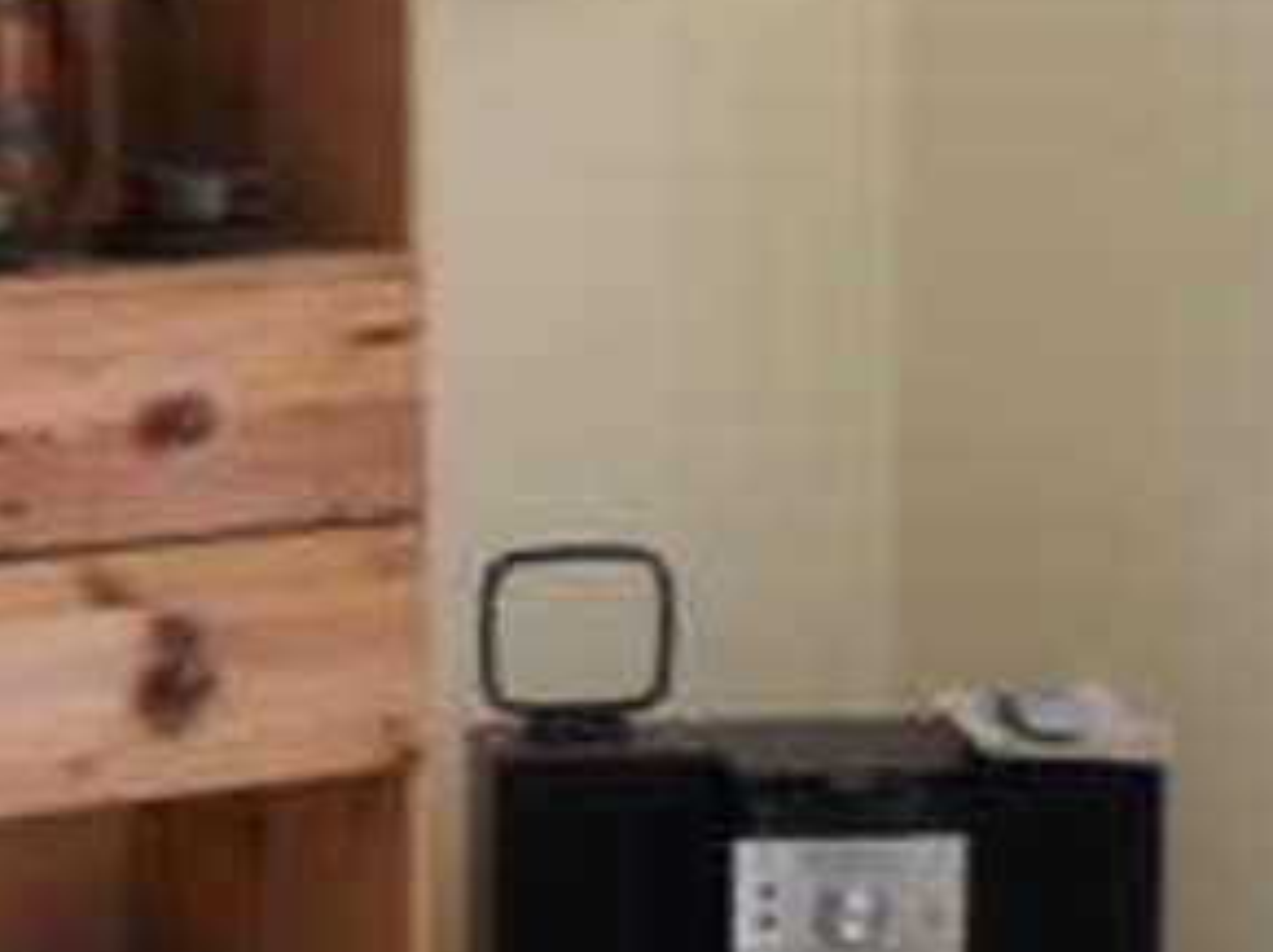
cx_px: -540
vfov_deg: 10.2
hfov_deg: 13.0
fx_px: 5328
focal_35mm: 145
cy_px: 750
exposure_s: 1/45
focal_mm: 6.2
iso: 100
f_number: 2.8
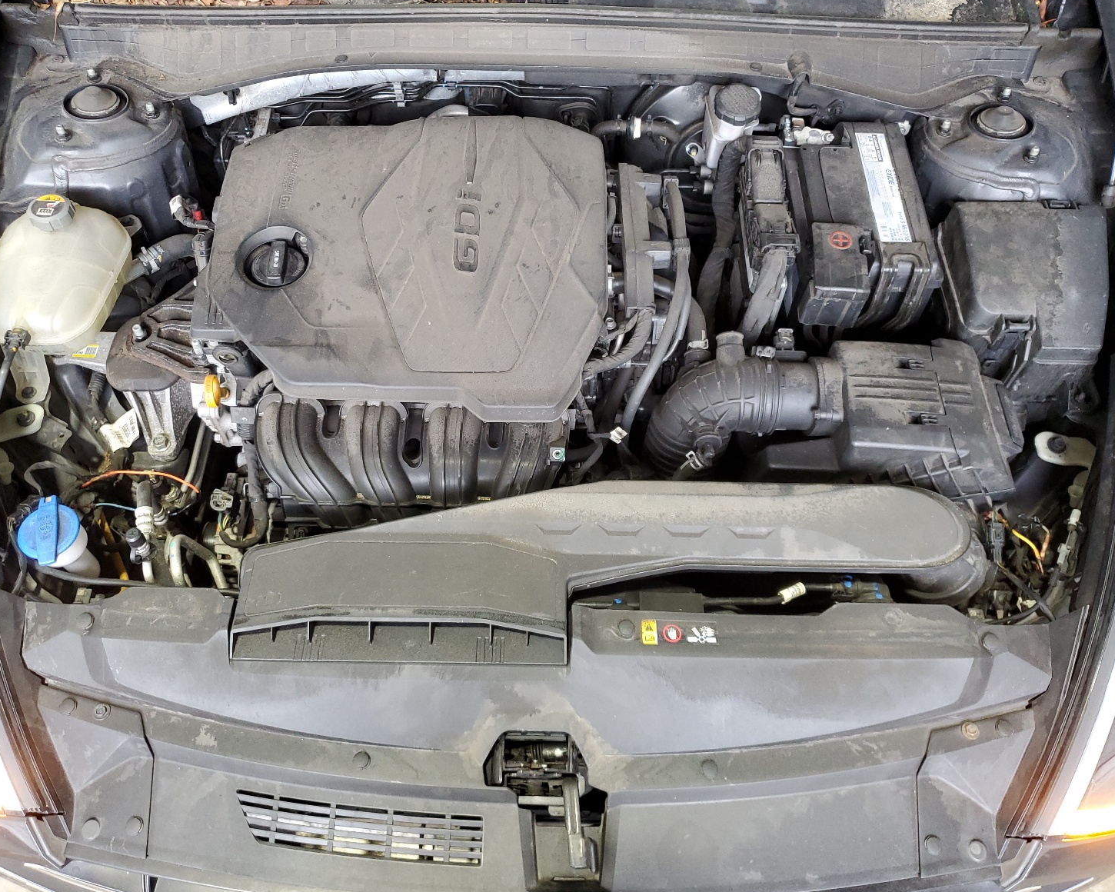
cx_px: 550
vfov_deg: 51.5
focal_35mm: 28
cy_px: 438
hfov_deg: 62.2
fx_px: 924
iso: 142
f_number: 1.5
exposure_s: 1/60.2
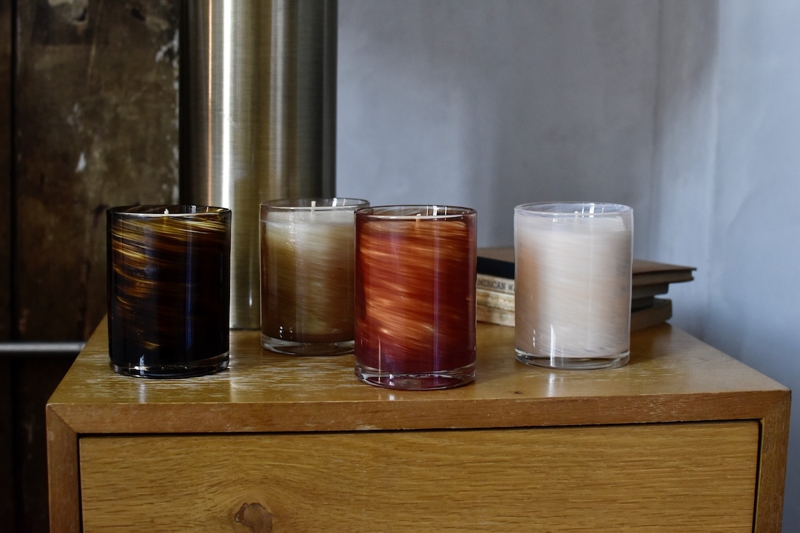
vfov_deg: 25.8
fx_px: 1167
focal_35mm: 52
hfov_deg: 37.9
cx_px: 400
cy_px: 266
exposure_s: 1/80
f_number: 5
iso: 1250
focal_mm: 35
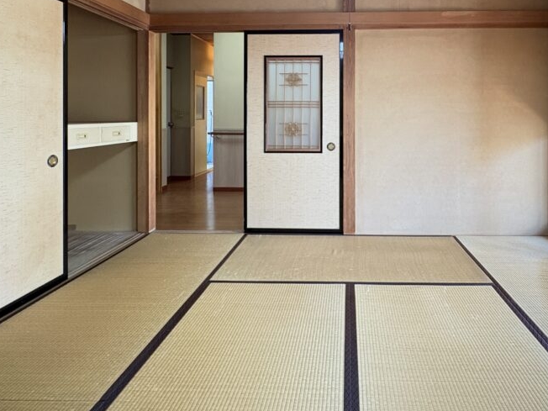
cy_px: 115
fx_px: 348
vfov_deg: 58.6
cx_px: 340
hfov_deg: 75.2
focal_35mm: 22
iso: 320
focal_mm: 2.22
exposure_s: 1/60
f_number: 2.2
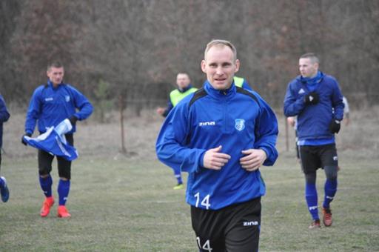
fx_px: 2839
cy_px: 126
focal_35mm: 270
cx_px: 190
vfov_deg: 5.1
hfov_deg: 7.6
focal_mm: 180
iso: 1600
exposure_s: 1/400
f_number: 5.6
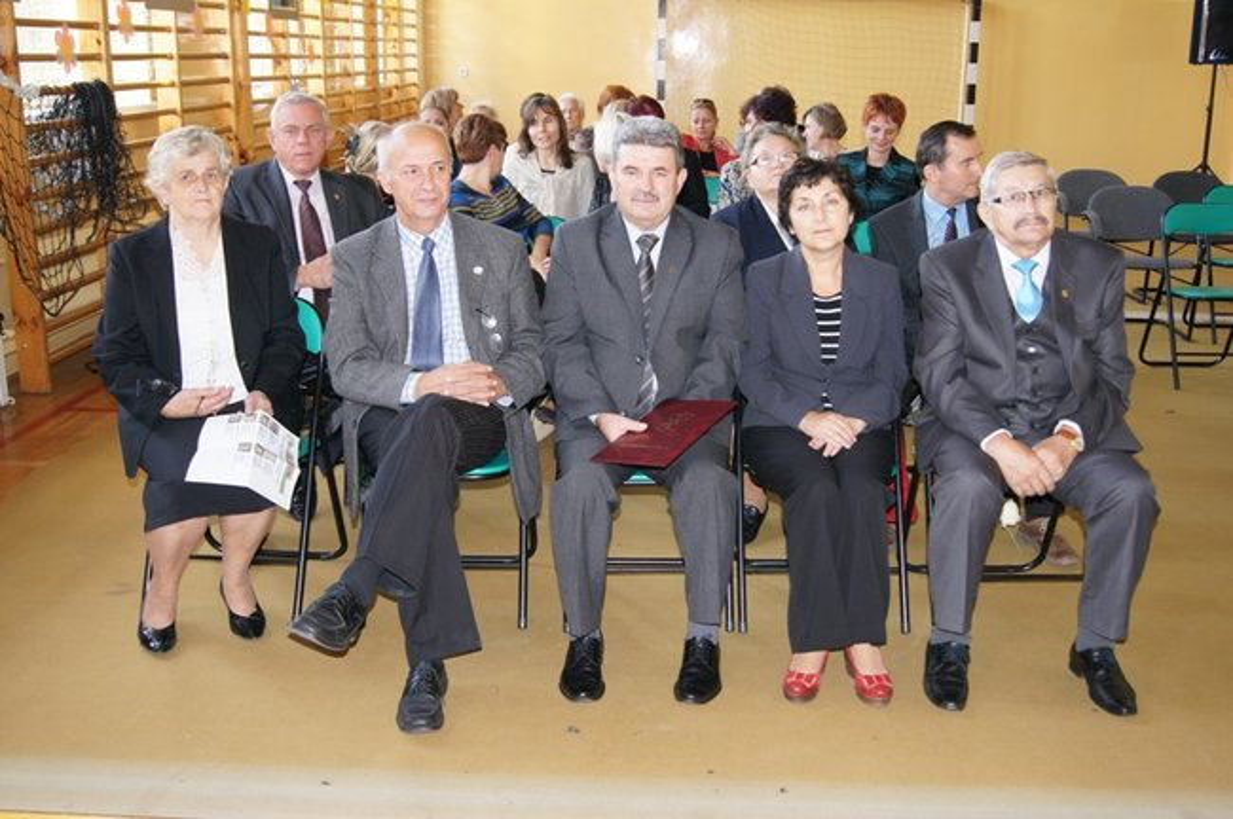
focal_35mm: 36
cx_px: 616
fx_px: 1232
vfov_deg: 36.8
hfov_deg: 53.2
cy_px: 410
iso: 400
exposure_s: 1/60
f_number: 4
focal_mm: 24
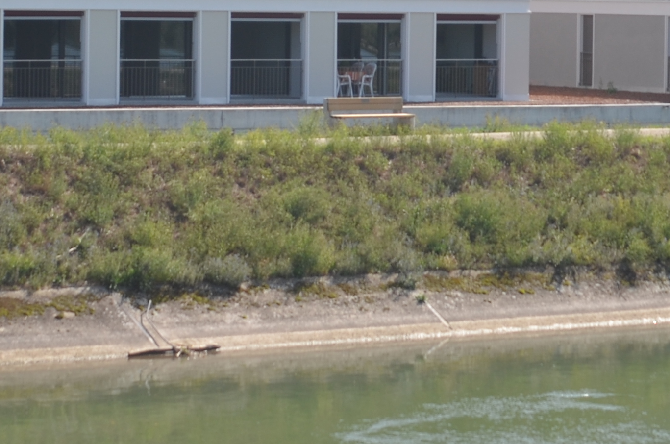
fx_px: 3214
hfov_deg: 11.9
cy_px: 61
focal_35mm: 173
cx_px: 308
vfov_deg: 7.9
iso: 100
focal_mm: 32
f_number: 7.1
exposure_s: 1/250
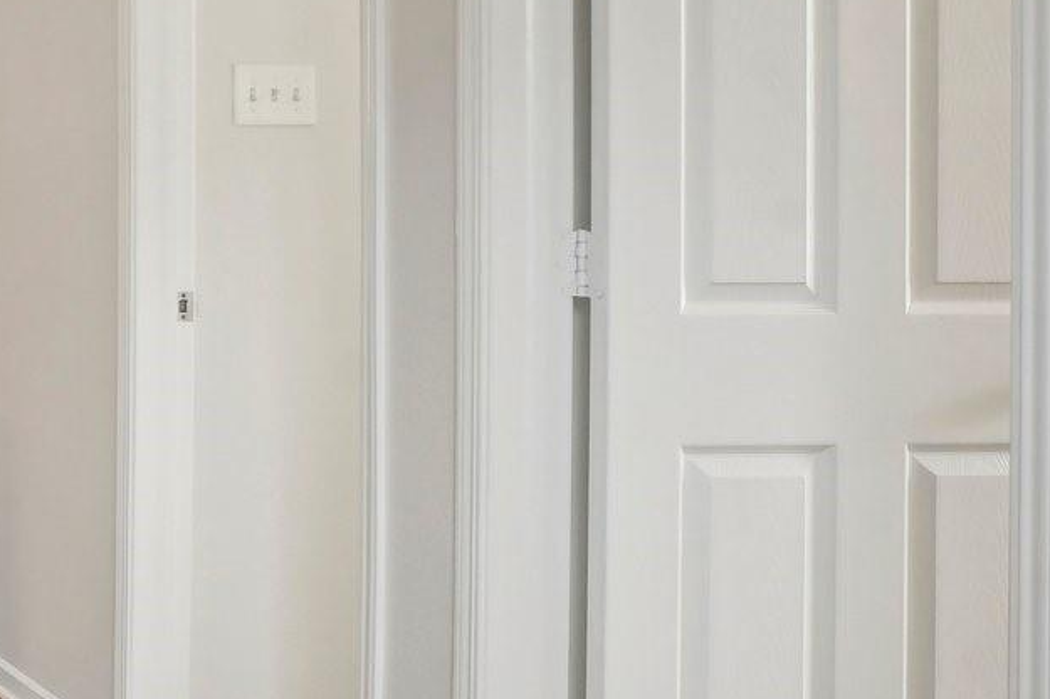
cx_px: -630
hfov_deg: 24.2
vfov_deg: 22.8
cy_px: 184
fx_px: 1720
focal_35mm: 59
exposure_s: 1/20
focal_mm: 18
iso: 400
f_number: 8
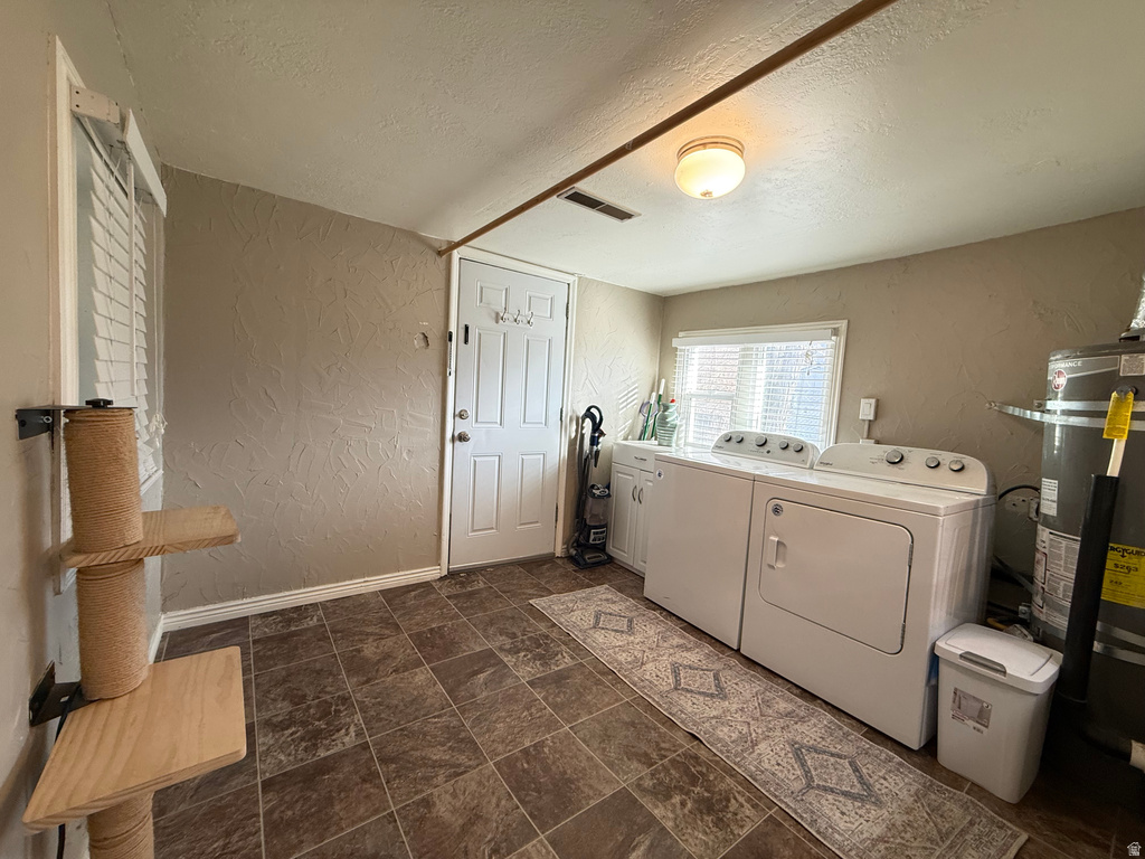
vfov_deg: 85.7
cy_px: 430
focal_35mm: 14
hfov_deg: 102.1
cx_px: 572
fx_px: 463
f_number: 2.2
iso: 200
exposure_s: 1/60
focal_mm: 2.22
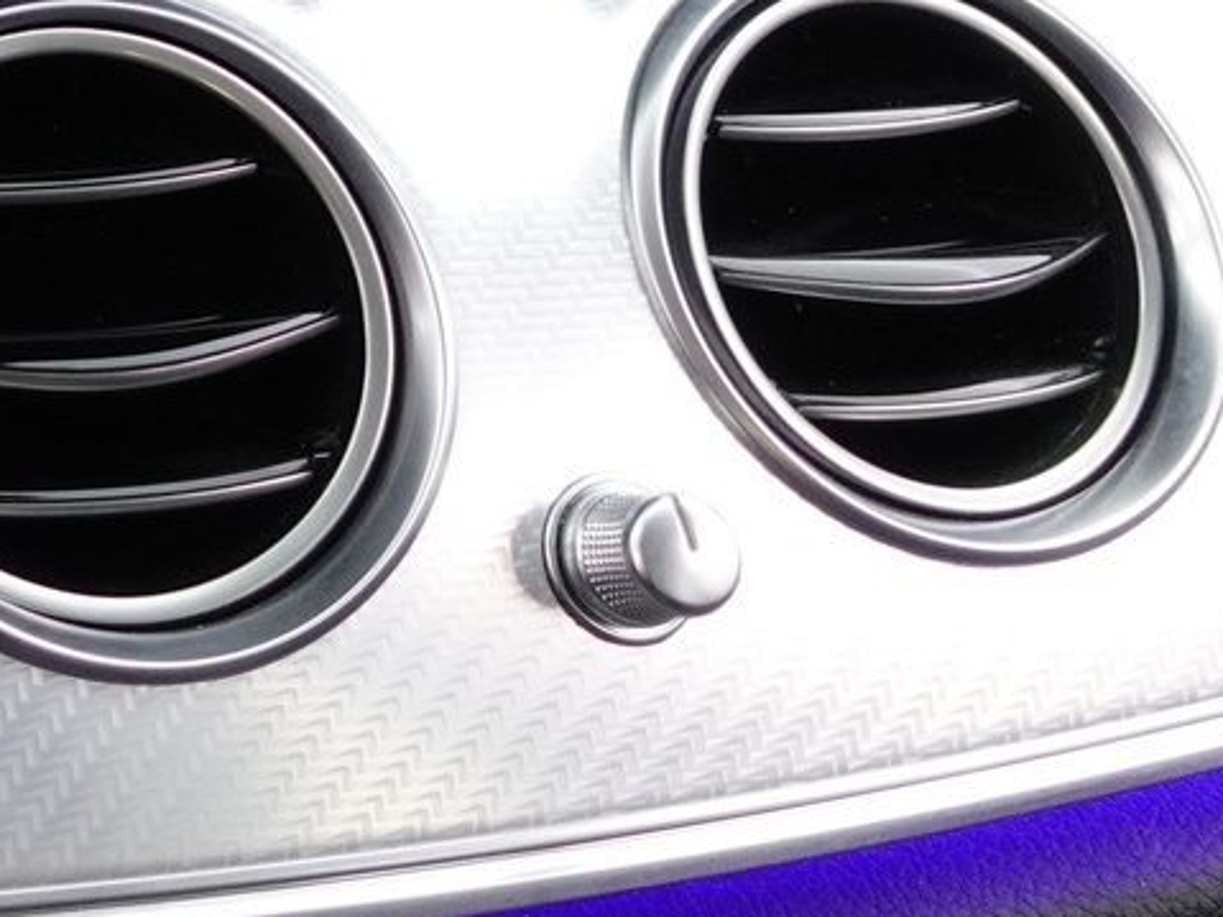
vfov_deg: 17.7
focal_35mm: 78
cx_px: -779
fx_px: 2755
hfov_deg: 20.2
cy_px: -281
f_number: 1.8
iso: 800
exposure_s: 1/30
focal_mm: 9.4
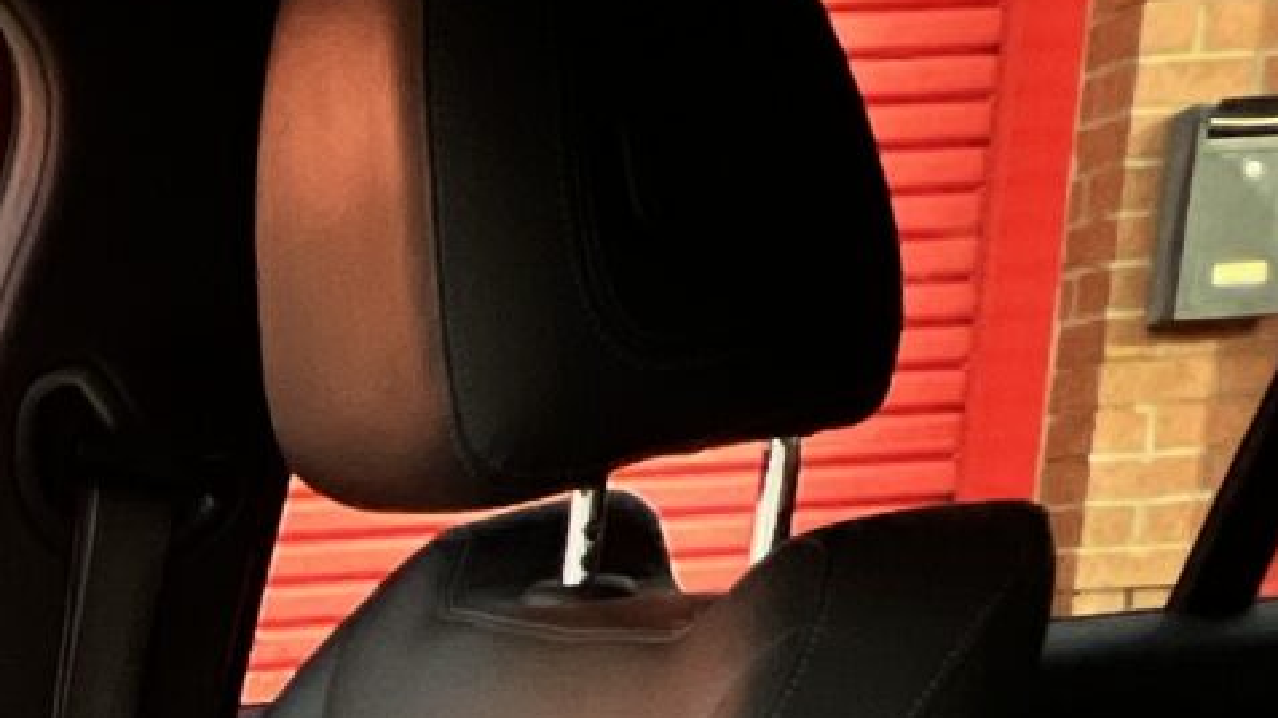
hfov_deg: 24.6
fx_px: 2575
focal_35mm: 76
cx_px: -343
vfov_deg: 11.8
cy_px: 1891
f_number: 1.8
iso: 160
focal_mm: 1.57
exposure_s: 1/99
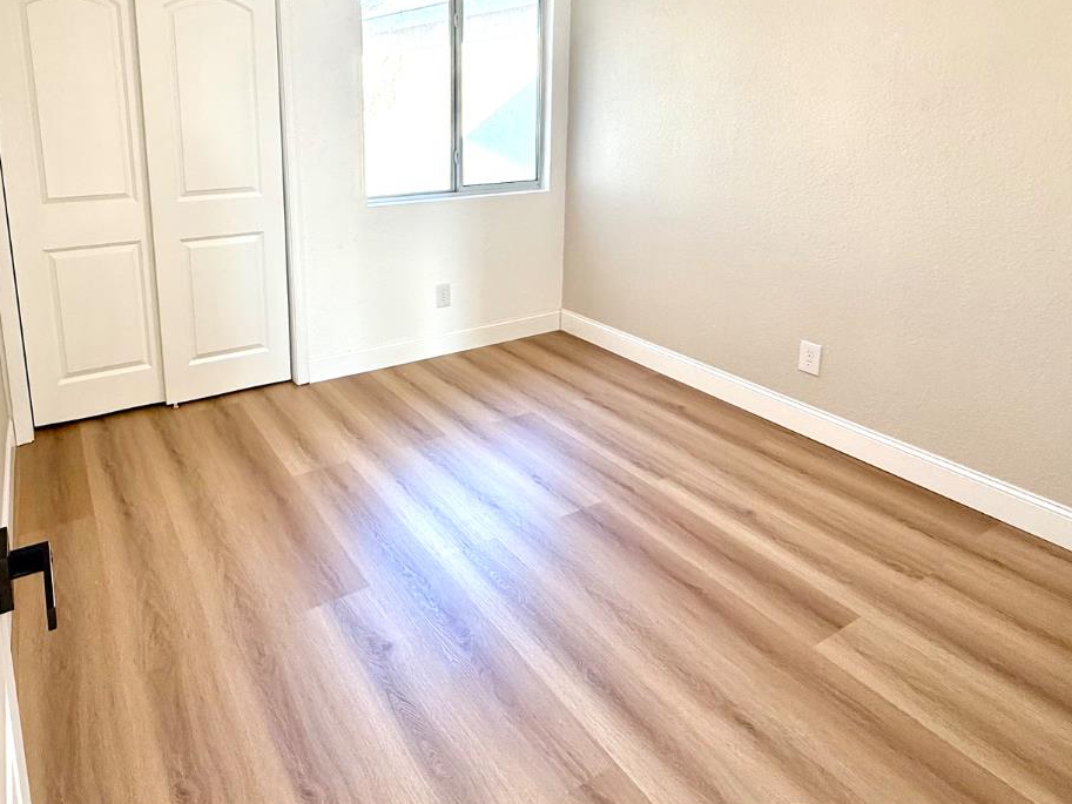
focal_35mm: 23
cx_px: 431
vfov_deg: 56.9
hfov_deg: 73.2
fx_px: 712
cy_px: 235
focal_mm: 2.22
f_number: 2.2
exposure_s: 1/120
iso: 100
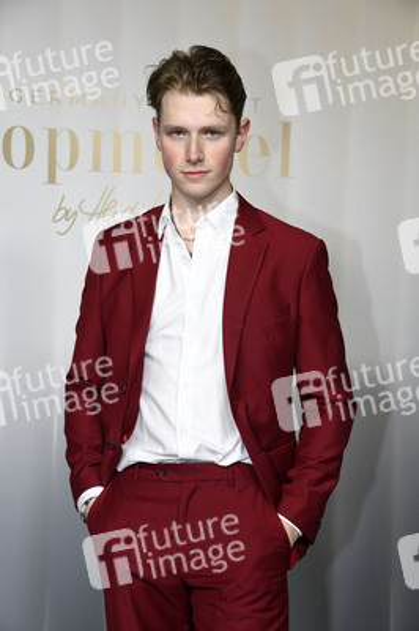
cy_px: 316
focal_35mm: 68
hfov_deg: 20.0
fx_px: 1189
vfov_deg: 29.7
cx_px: 210
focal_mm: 68
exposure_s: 1/250
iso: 1000
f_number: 5.6
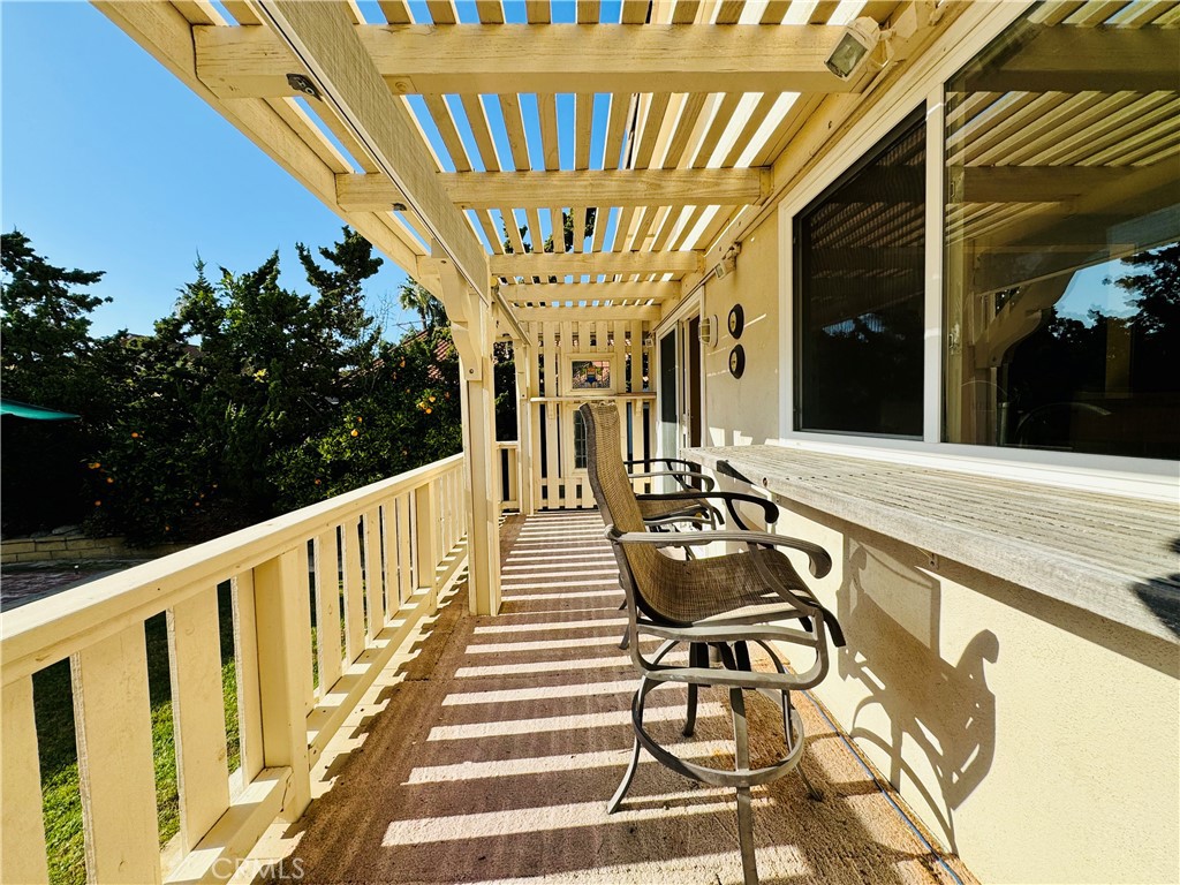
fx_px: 477
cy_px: 442
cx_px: 590
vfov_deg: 85.7
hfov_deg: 102.1
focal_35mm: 14
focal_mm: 2.22
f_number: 2.2
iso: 40
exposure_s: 1/1094
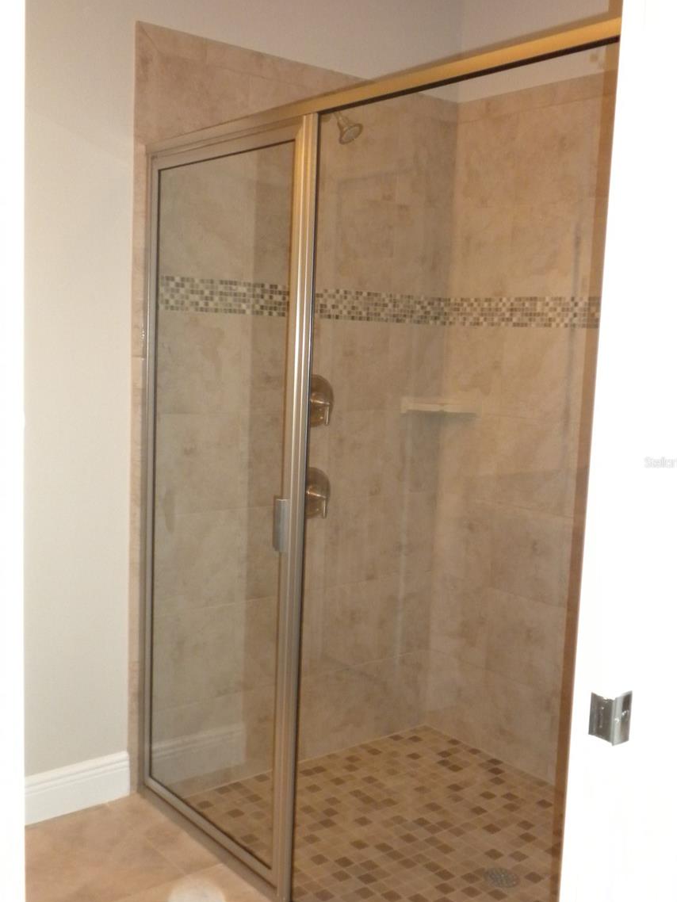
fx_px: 1017
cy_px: 462
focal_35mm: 39
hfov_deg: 36.8
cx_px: 344
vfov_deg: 47.8
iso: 400
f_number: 3.5
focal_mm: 6.6
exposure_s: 1/30
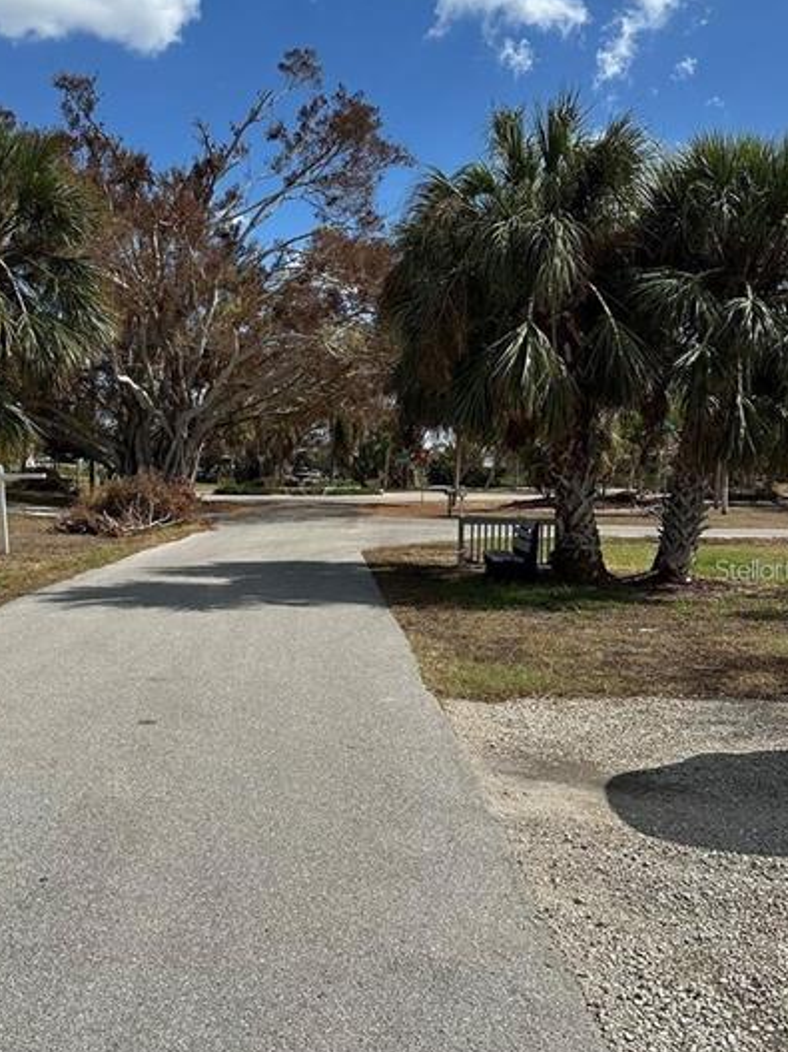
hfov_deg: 40.2
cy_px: 569
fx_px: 1063
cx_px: 261
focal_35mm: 35
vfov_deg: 52.6
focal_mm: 6.86
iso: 80
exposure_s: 1/7042
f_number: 1.78
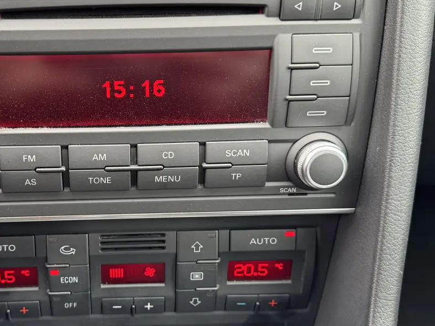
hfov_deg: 42.0
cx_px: 124
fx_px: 553
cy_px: 178
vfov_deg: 32.9
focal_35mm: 44
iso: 200
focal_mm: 6.76
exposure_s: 1/56
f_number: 1.78
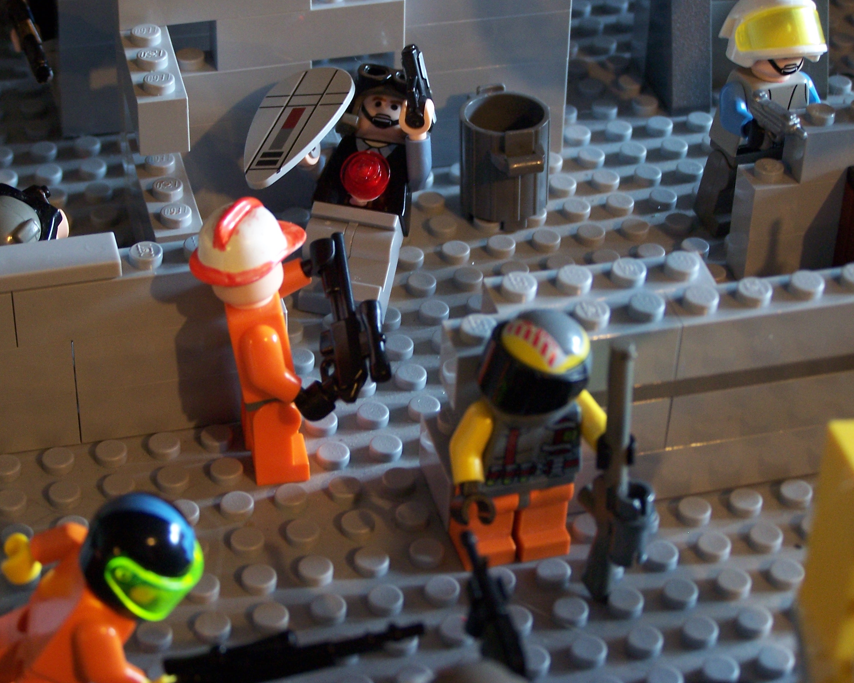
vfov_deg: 19.4
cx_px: 411
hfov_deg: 24.1
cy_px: 339
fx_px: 1997
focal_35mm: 79
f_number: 3.2
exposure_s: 1/8
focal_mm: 12.4
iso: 140
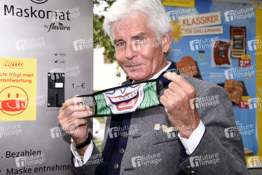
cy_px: 88
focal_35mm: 55
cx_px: 131
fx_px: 400
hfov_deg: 36.3
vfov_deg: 24.6
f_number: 8
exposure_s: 1/160
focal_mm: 55
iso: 320
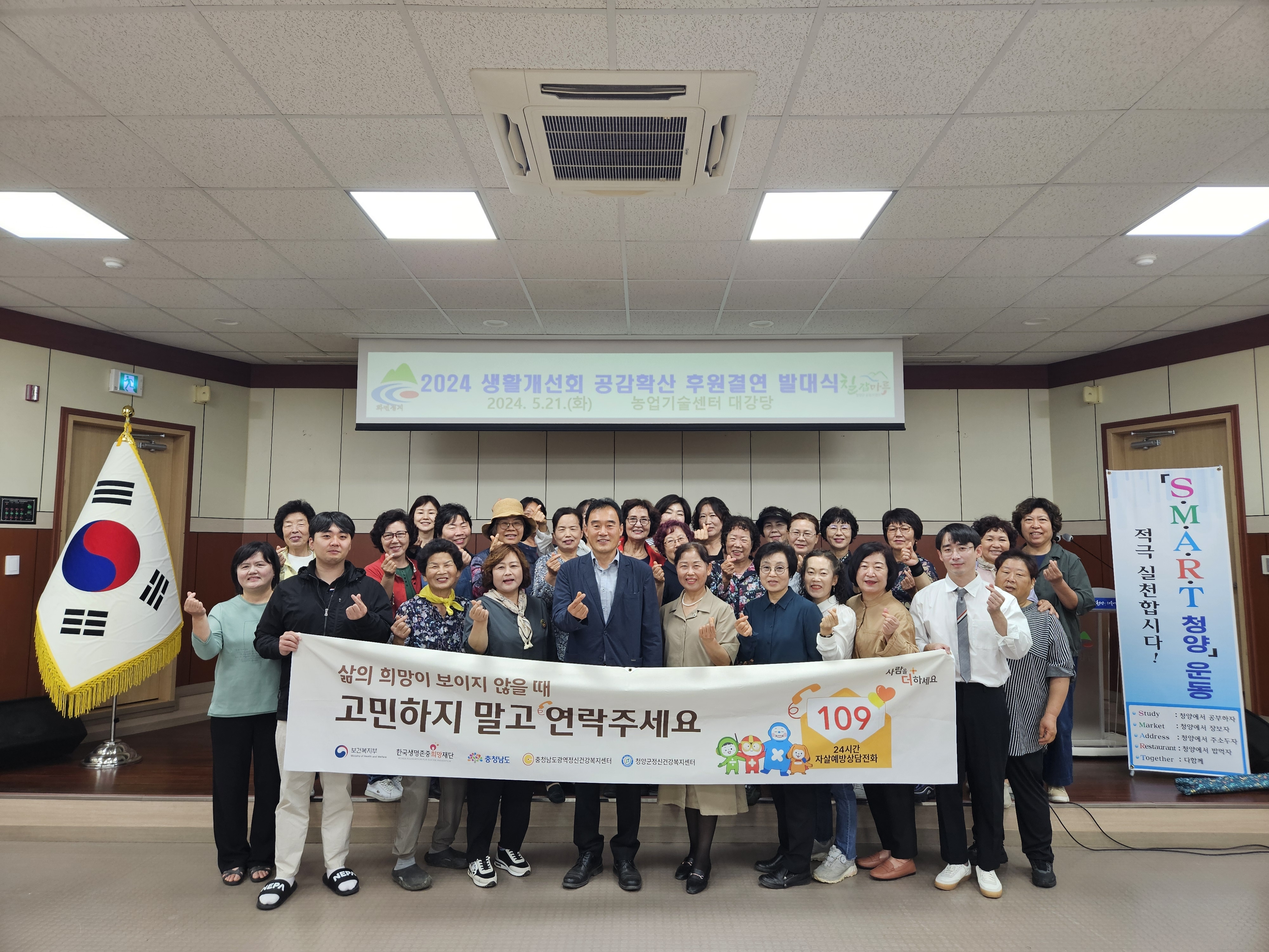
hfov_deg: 73.9
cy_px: 476
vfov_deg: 58.9
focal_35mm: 23
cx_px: 634
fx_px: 843
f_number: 1.8
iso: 125
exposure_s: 1/120
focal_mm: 5.4
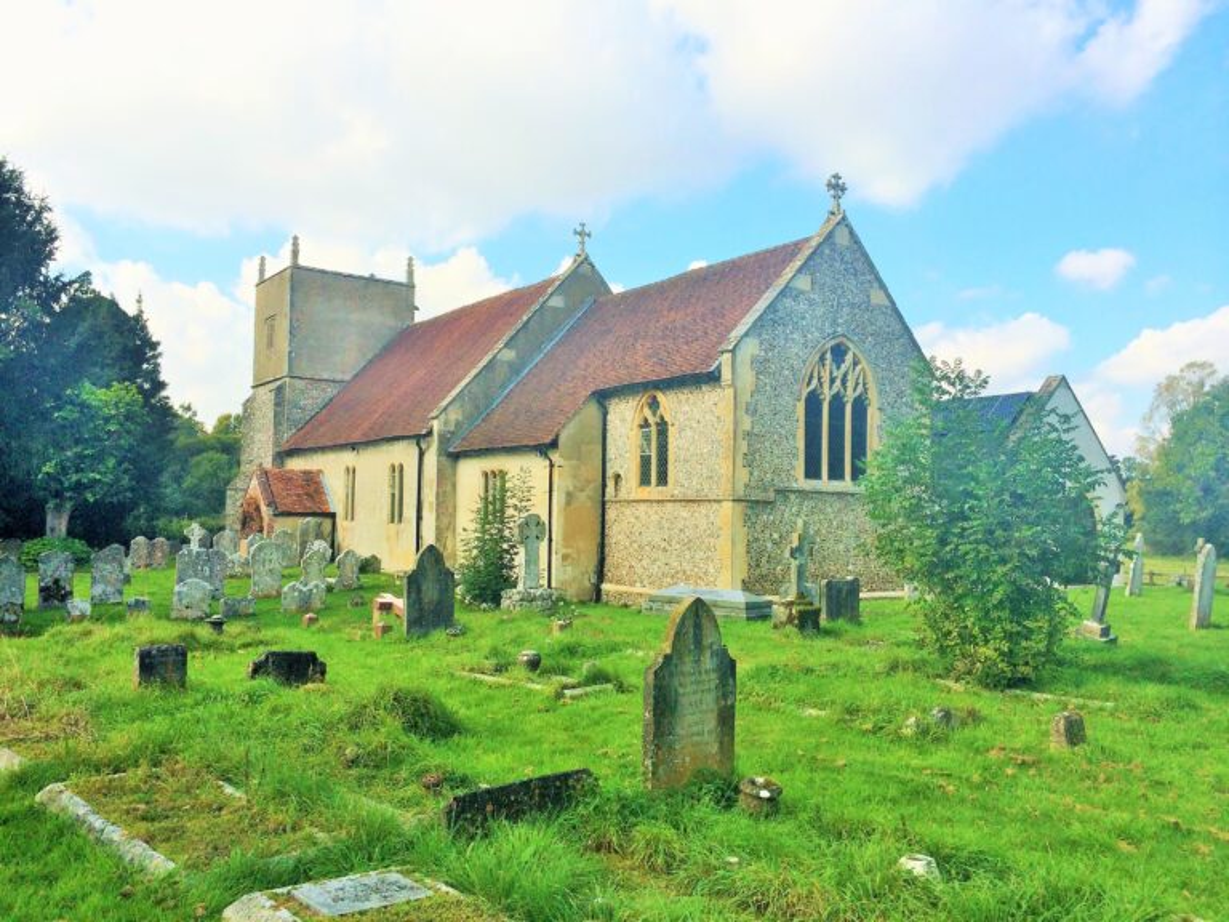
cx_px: 614
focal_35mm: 30
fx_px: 1065
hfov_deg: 60.0
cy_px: 461
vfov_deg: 46.8
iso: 40
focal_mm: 4.12
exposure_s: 1/1368
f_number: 2.2
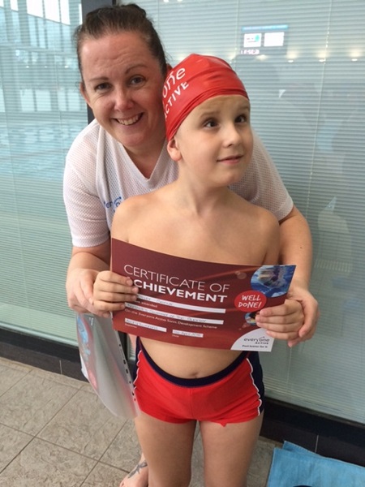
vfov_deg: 61.7
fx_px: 408
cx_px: 182
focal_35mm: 29
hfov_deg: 48.2
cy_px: 244
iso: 50
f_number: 2.2
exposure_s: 1/30
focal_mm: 4.15
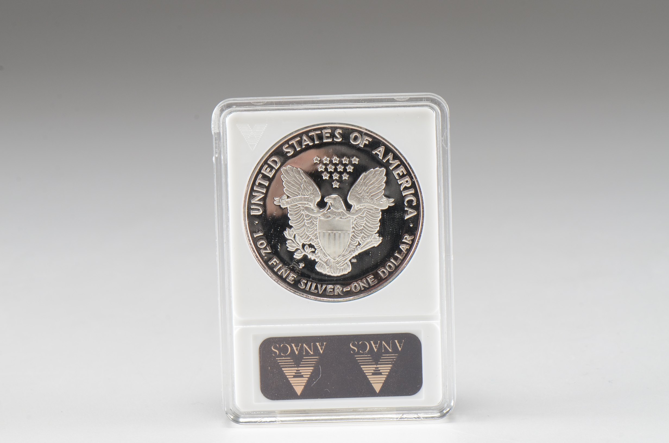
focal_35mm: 128
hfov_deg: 16.1
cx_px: 334
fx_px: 2364
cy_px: 222
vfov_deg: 10.7
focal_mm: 85
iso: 320
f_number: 14
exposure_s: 1/100
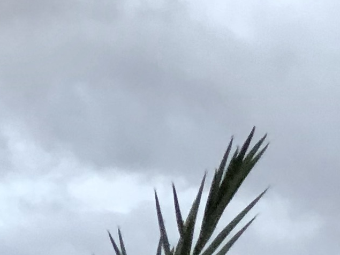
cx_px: 909
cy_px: 745
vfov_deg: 4.0
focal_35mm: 362
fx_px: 3555
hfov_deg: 5.2
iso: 160
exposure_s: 1/30
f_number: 2.8
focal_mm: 6.6
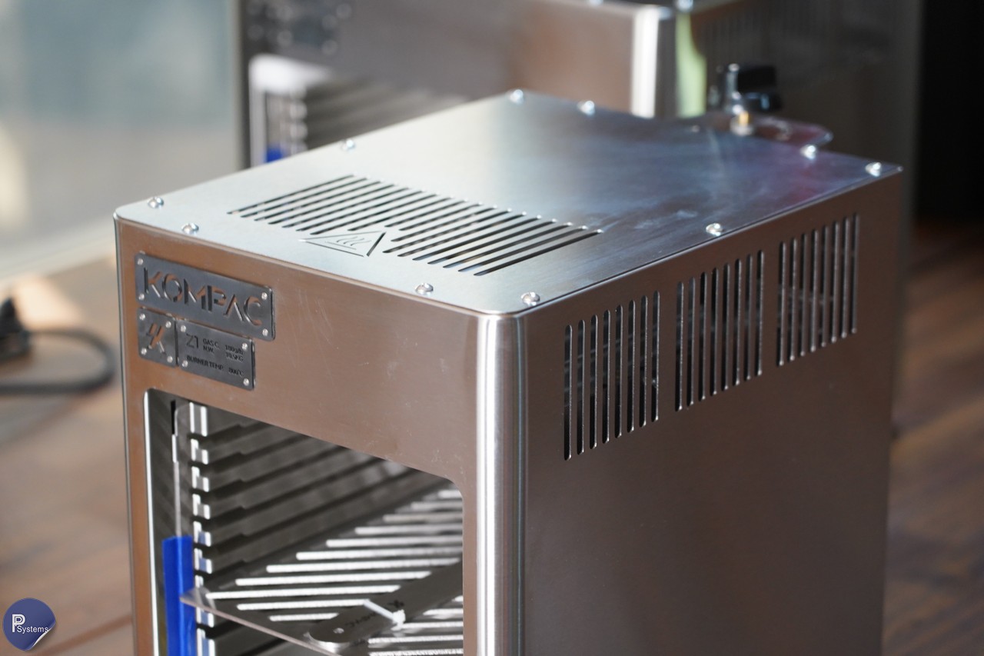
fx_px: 2869
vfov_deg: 13.0
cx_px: 492
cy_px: 328
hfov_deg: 19.5
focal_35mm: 105
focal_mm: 105
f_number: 4
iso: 2500
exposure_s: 1/125
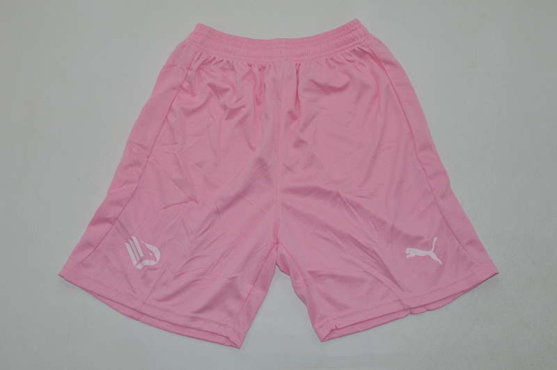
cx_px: 278
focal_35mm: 42
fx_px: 649
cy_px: 185
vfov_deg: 31.8
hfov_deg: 46.4
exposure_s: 1/200
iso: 400
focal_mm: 28
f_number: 14
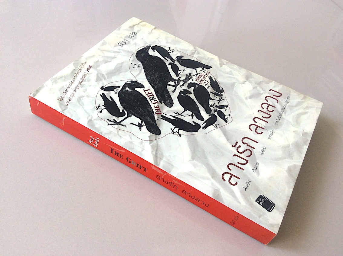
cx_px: 172
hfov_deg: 56.9
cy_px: 128
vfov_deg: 44.1
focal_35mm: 32
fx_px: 317
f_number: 2.4
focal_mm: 3.3
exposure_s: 1/157
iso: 32
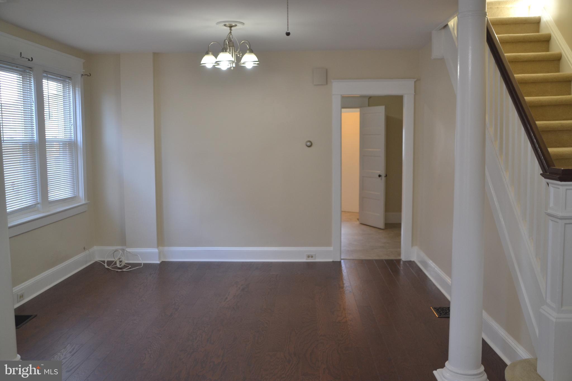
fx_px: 524
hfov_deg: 57.2
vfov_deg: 40.0
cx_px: 286
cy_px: 190
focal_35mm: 33
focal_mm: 22
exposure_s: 1/60
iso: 400
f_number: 4
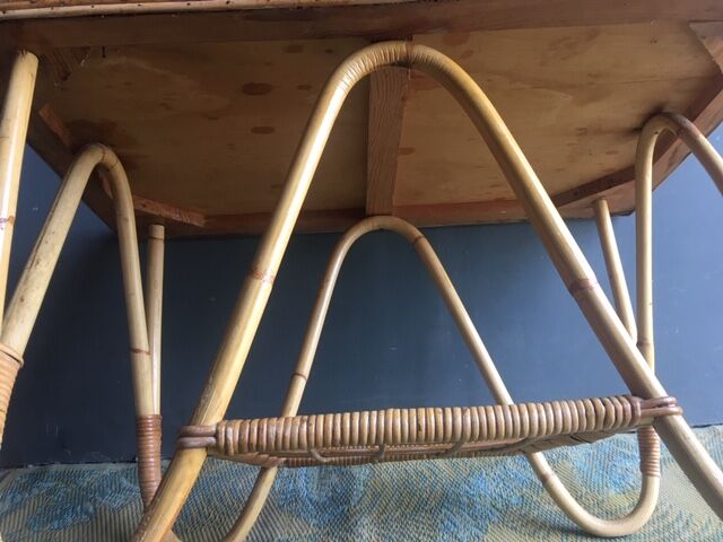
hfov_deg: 61.7
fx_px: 606
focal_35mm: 29
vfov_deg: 48.2
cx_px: 362
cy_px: 271
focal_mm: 4.15
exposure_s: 1/33
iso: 32
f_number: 2.2
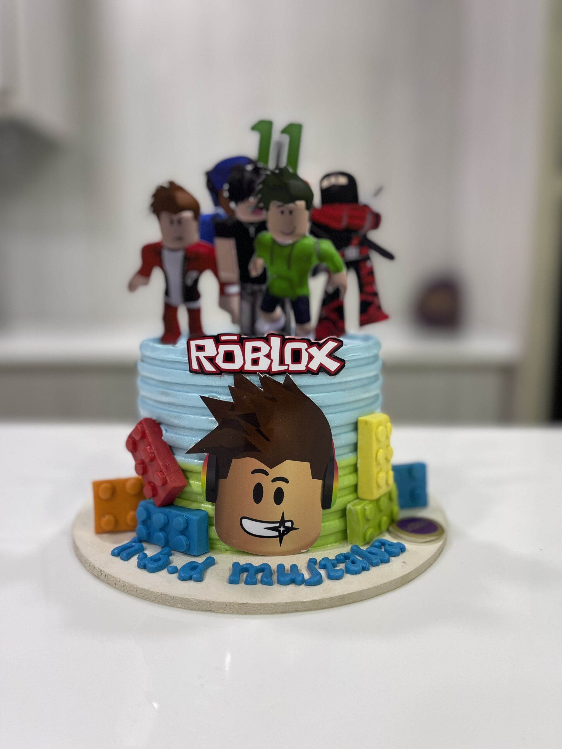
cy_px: 374
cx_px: 281
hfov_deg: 53.1
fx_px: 563
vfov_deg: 67.3
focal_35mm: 26
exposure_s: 1/100
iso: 80
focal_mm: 5.1
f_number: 1.6
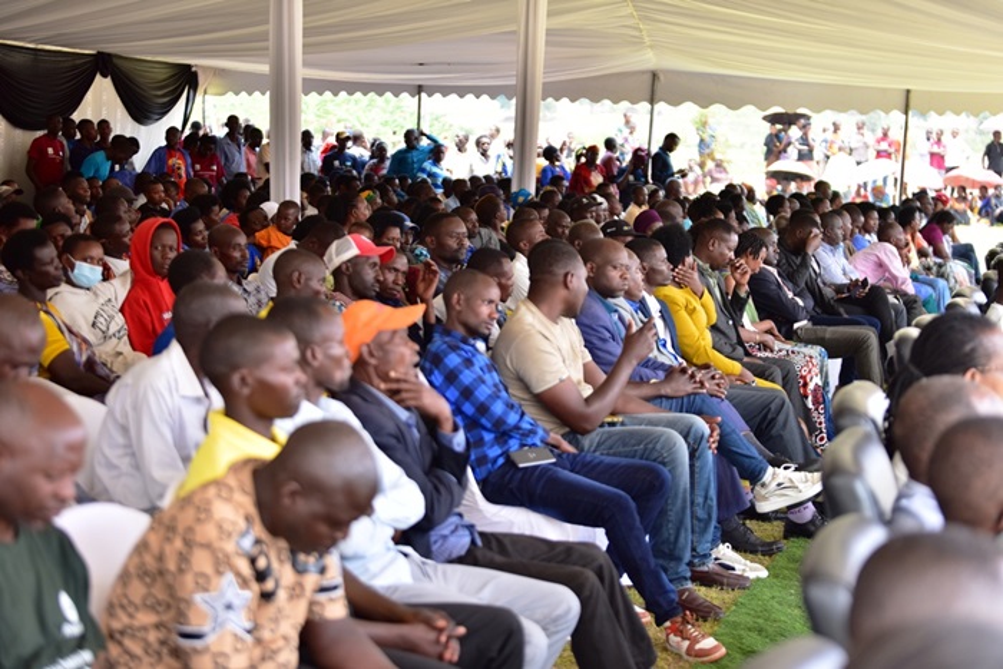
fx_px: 1951
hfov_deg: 28.8
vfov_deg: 19.5
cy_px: 334
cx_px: 502
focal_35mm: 70
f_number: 2.8
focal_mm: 70
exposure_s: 1/250
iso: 125
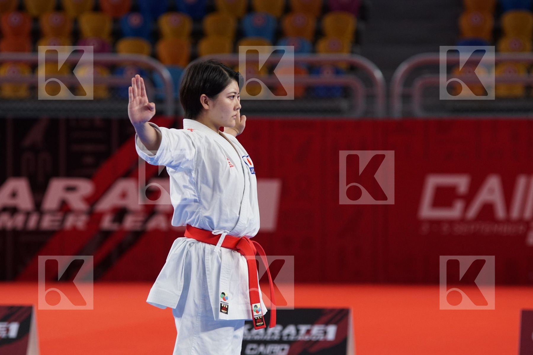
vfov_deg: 6.1
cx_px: 266
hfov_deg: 9.1
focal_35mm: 225
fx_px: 3331
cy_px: 178
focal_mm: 150
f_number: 3.2
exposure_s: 1/400
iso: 800
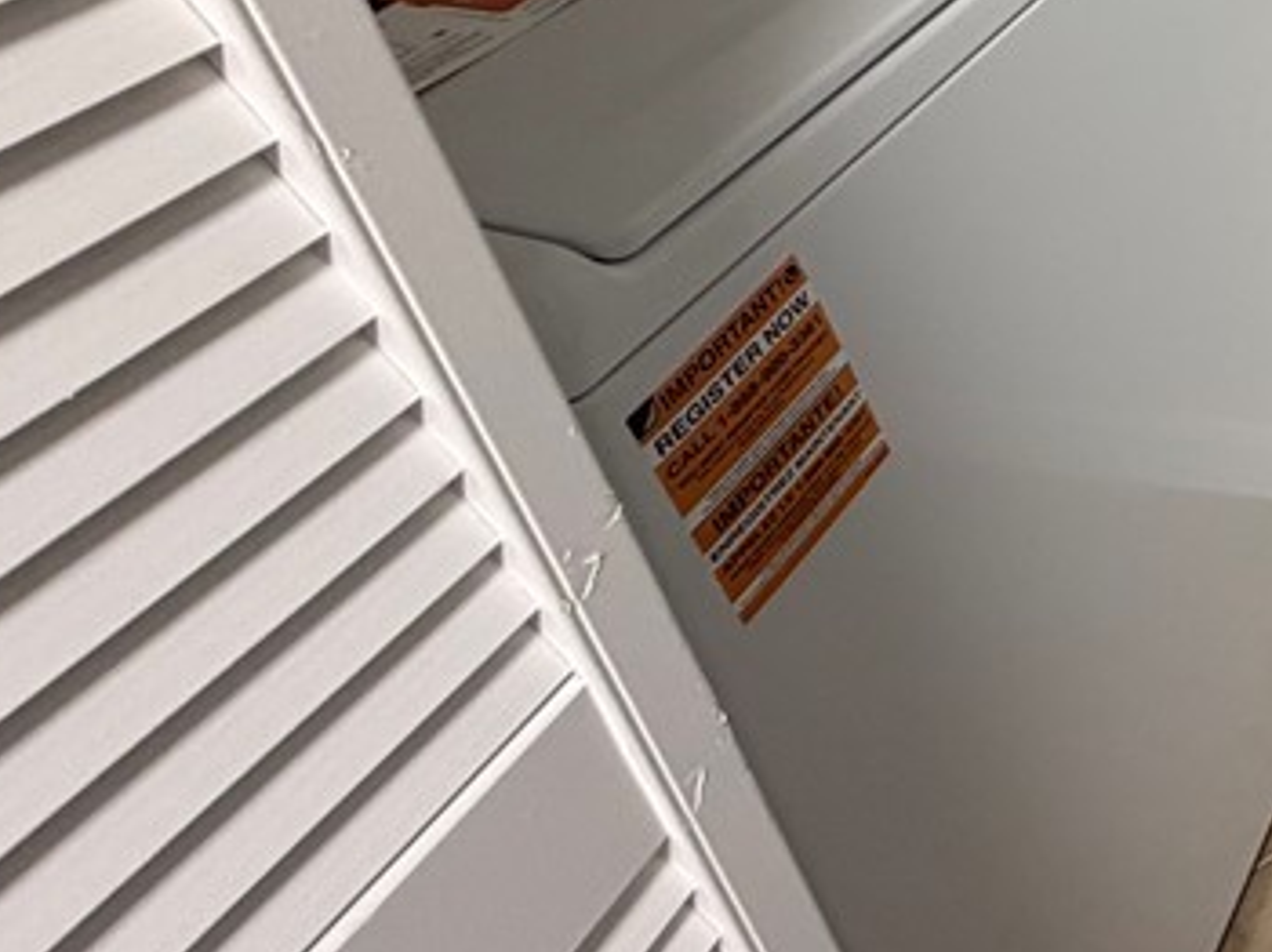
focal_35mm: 41
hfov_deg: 31.7
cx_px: 1748
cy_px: -84
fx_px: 1506
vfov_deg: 31.3
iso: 160
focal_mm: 2.22
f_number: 2.2
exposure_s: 1/60
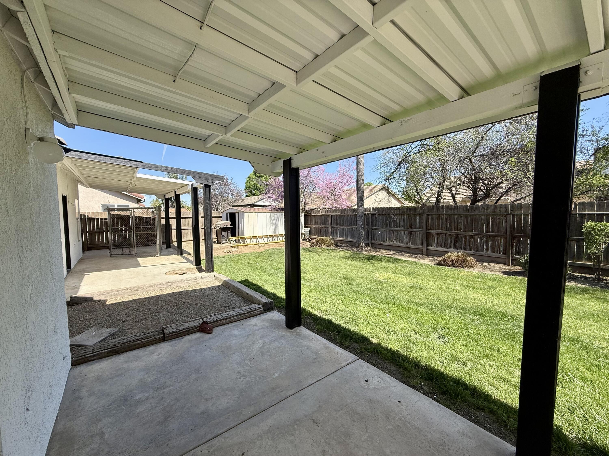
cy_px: 228
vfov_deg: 85.7
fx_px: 246
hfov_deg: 102.1
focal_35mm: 14
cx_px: 304
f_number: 2.2
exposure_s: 1/1145
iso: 64
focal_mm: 2.22
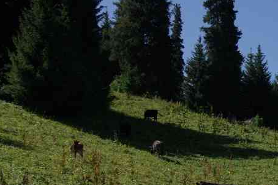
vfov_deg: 14.0
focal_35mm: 97
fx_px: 746
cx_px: 291
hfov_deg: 20.3
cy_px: 143
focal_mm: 29.2
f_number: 11
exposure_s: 1/90
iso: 100
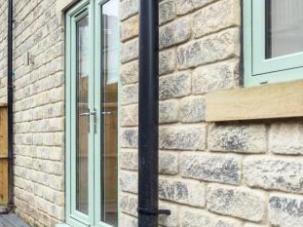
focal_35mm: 45
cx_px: 38
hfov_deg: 39.5
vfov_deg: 31.8
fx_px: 394
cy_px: 159
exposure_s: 1/105
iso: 160
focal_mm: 6.76
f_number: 1.8
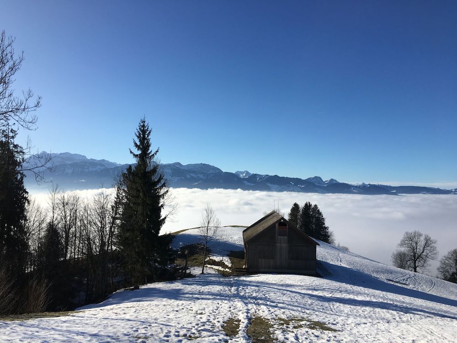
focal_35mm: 29
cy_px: 172
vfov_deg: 48.2
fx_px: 383
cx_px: 228
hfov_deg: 61.7
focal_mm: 4.15
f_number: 2.2
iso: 25
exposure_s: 1/2564
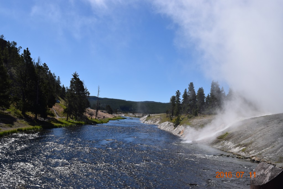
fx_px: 295
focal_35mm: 38
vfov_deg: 35.5
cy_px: 94
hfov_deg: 51.3
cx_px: 142
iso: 200
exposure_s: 1/500
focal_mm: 25
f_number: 11
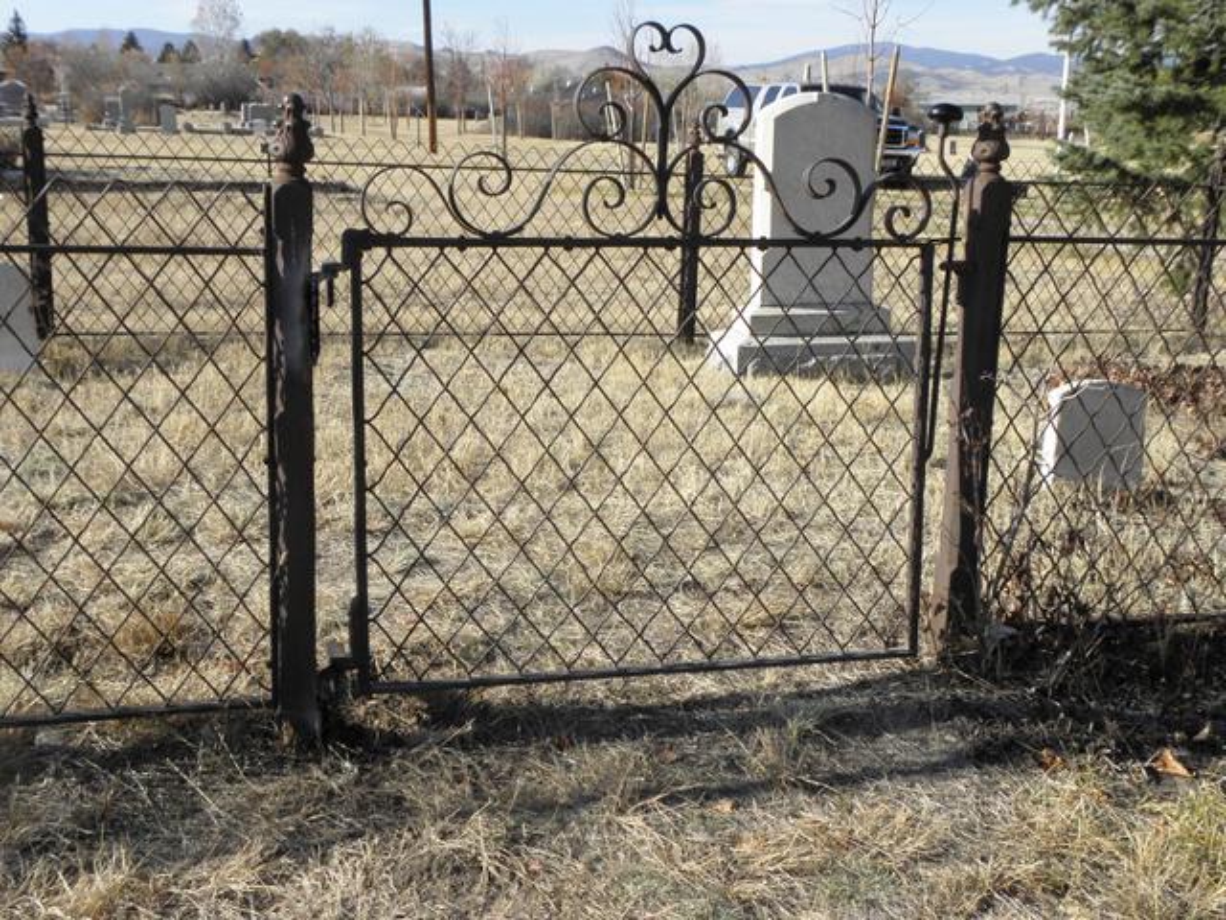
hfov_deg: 45.8
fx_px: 1452
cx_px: 613
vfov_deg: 35.1
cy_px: 460
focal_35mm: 41
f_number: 5.6
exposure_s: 1/200
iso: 64
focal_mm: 7.31
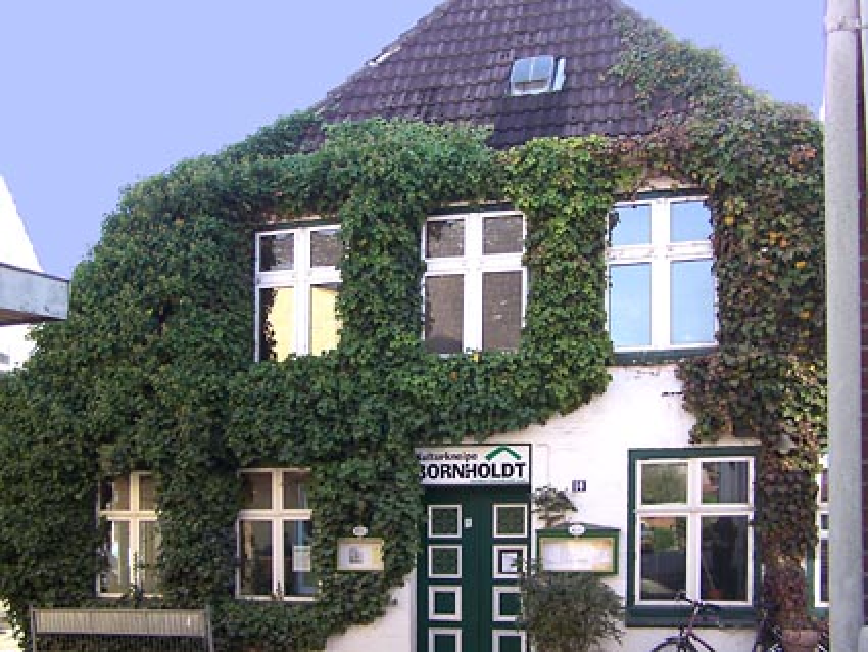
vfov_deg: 37.7
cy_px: 326
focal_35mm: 38
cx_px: 434
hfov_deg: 49.0
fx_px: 953
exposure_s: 1/160
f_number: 2.8
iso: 64
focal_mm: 6.3
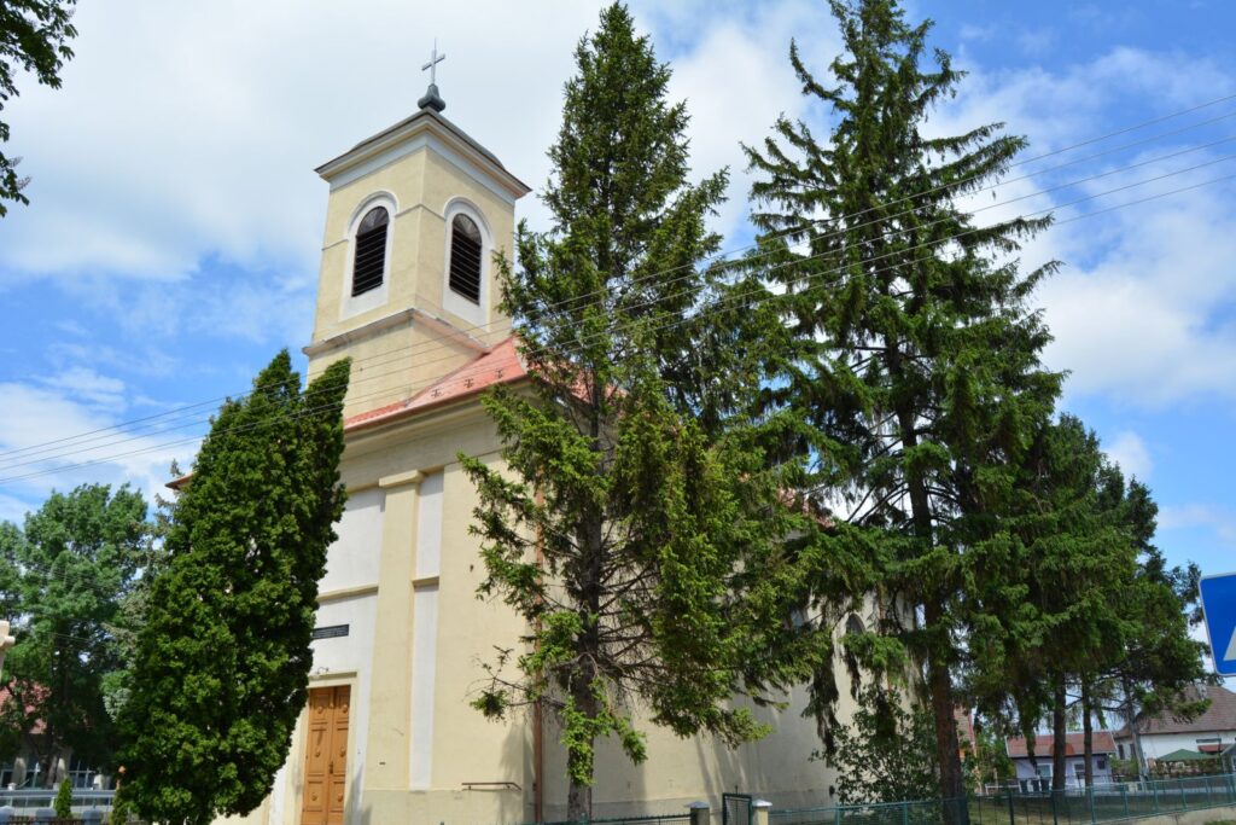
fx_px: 927
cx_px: 618
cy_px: 412
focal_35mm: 27
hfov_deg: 67.4
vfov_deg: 47.9
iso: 100
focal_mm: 18
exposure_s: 1/320
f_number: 9
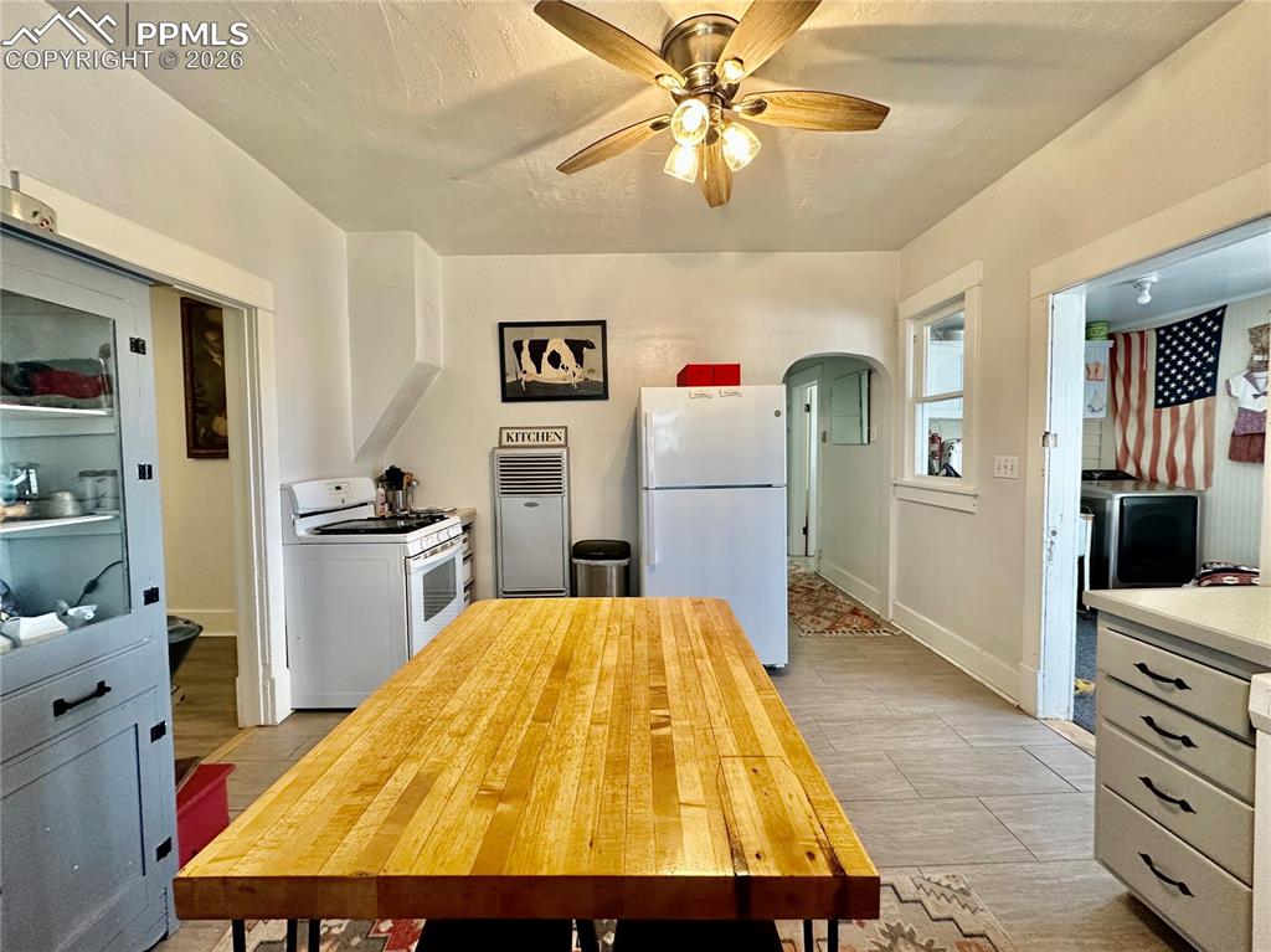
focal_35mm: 14
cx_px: 636
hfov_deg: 102.1
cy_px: 476
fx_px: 514
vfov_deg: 85.6
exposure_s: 1/60
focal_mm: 2.22
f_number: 2.2
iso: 200
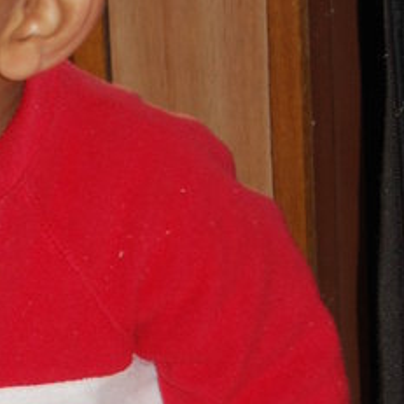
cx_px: -92
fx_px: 3869
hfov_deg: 5.9
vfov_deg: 6.0
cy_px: 378
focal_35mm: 293
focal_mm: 52
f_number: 5.6
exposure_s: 1/60
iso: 400
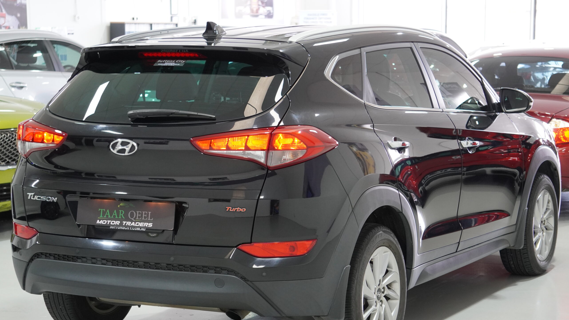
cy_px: 183
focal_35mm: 87
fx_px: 1305
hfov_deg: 24.6
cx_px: 284
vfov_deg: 14.0
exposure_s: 1/60
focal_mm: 55
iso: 1250
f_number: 4.5
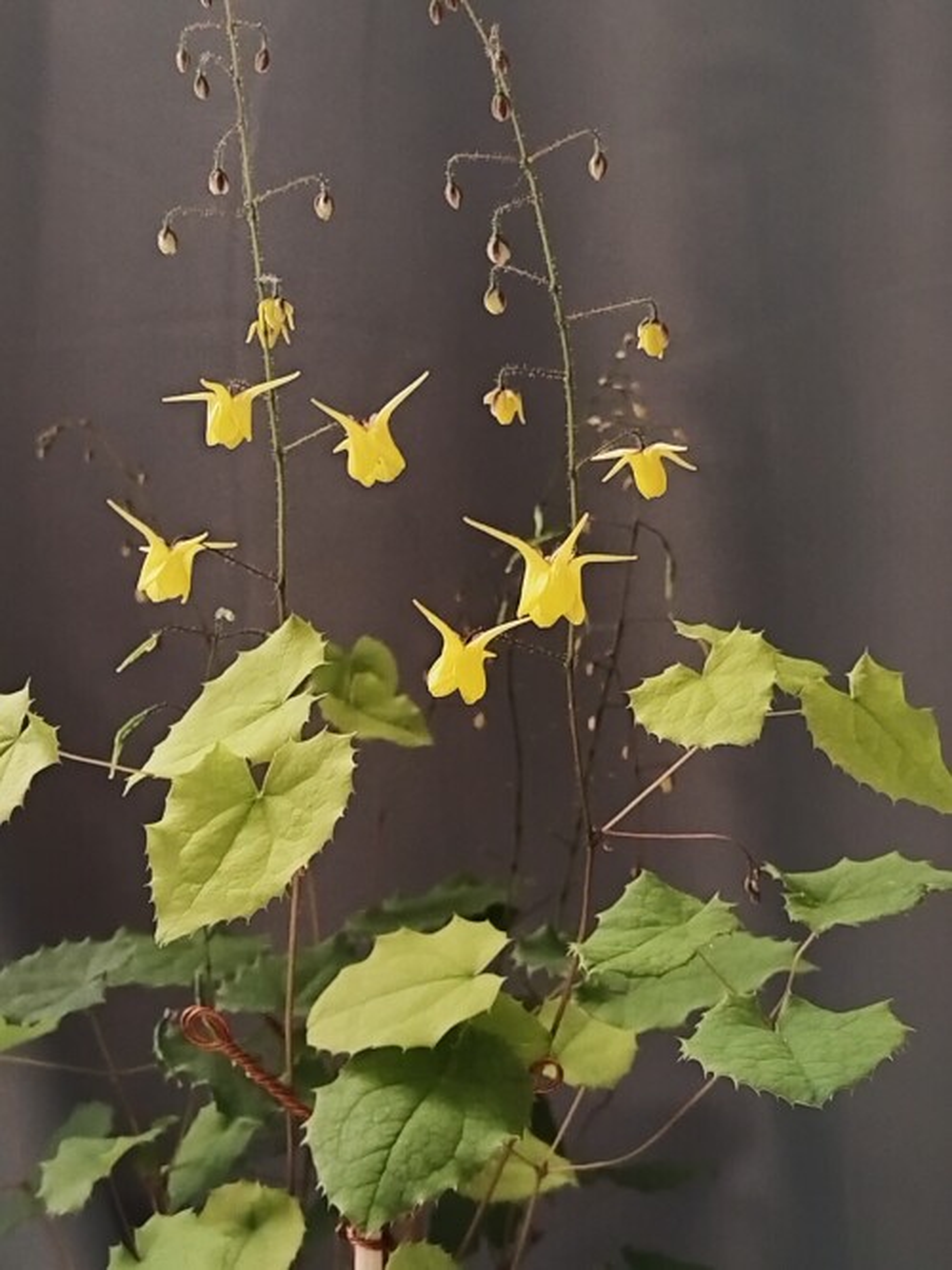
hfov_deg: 27.5
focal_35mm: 53
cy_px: 635
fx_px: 1944
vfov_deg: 36.2
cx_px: 476
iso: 1644
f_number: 1.9
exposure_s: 1/16.7
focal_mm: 4.95
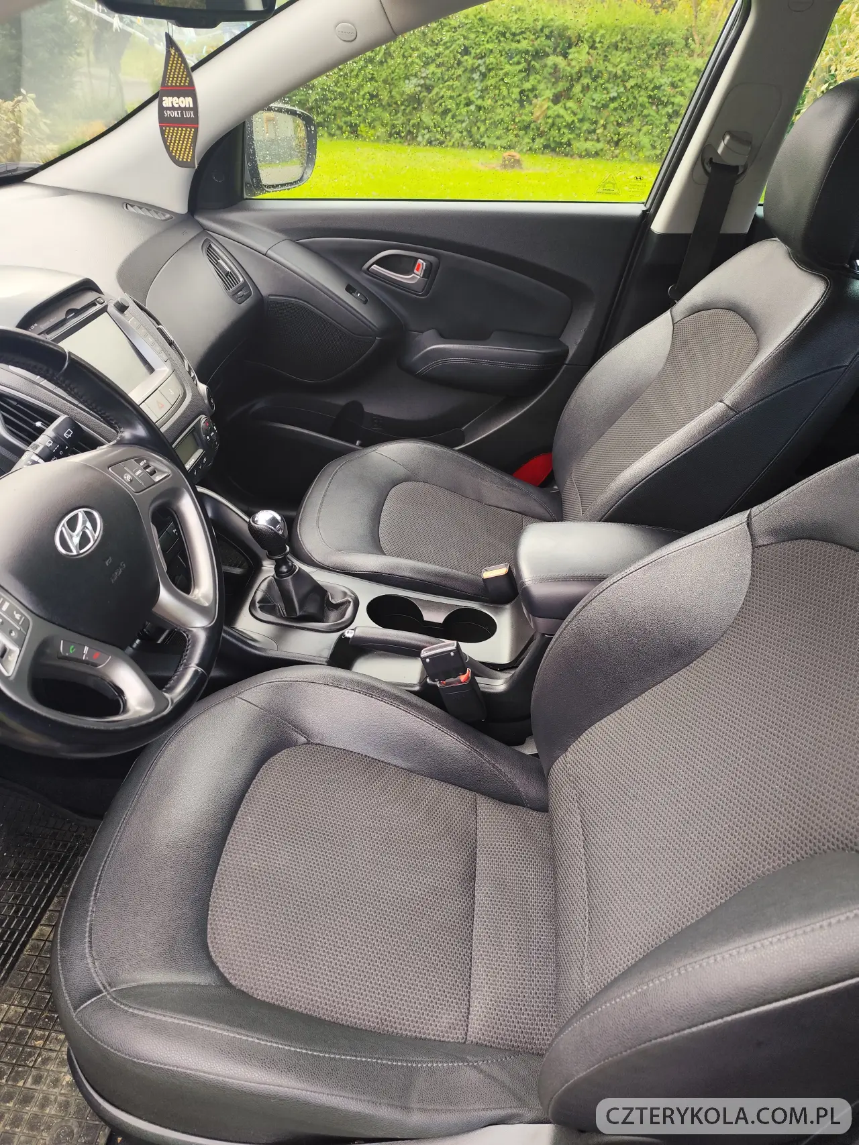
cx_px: 430
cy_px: 572
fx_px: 761
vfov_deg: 73.9
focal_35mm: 23
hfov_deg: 58.9
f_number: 1.65
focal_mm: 6.14
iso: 100
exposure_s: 1/100
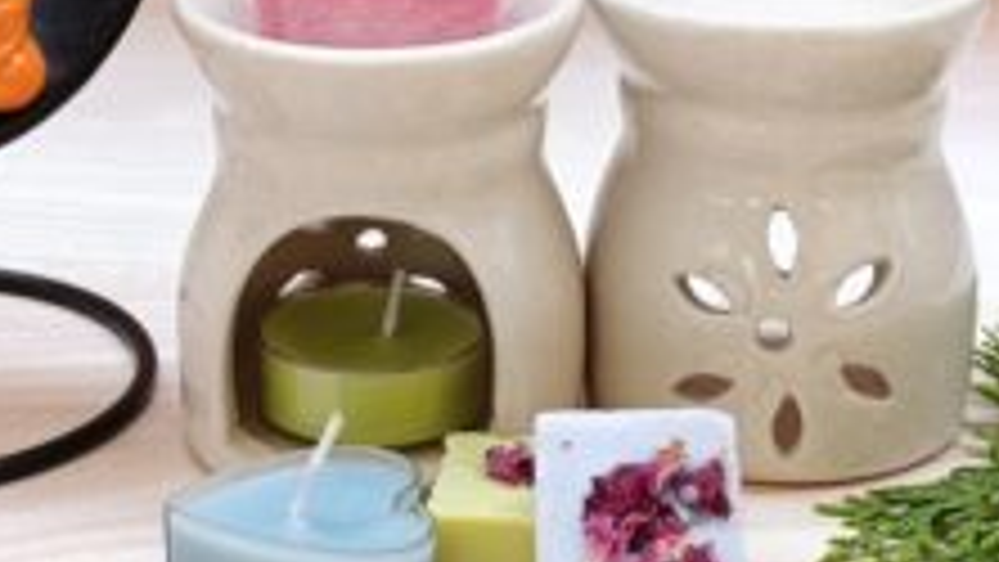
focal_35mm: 97
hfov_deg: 22.0
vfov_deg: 12.4
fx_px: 2570
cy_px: 74
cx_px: 414
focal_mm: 7.08
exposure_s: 1/50
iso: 250
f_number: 2
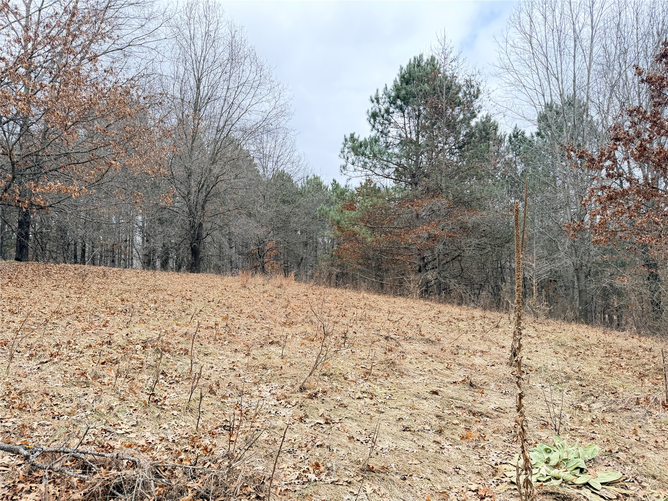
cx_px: 334
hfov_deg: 71.6
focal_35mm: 24
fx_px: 463
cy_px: 250
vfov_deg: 56.8
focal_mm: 6.76
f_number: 1.78
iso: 100
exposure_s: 1/689
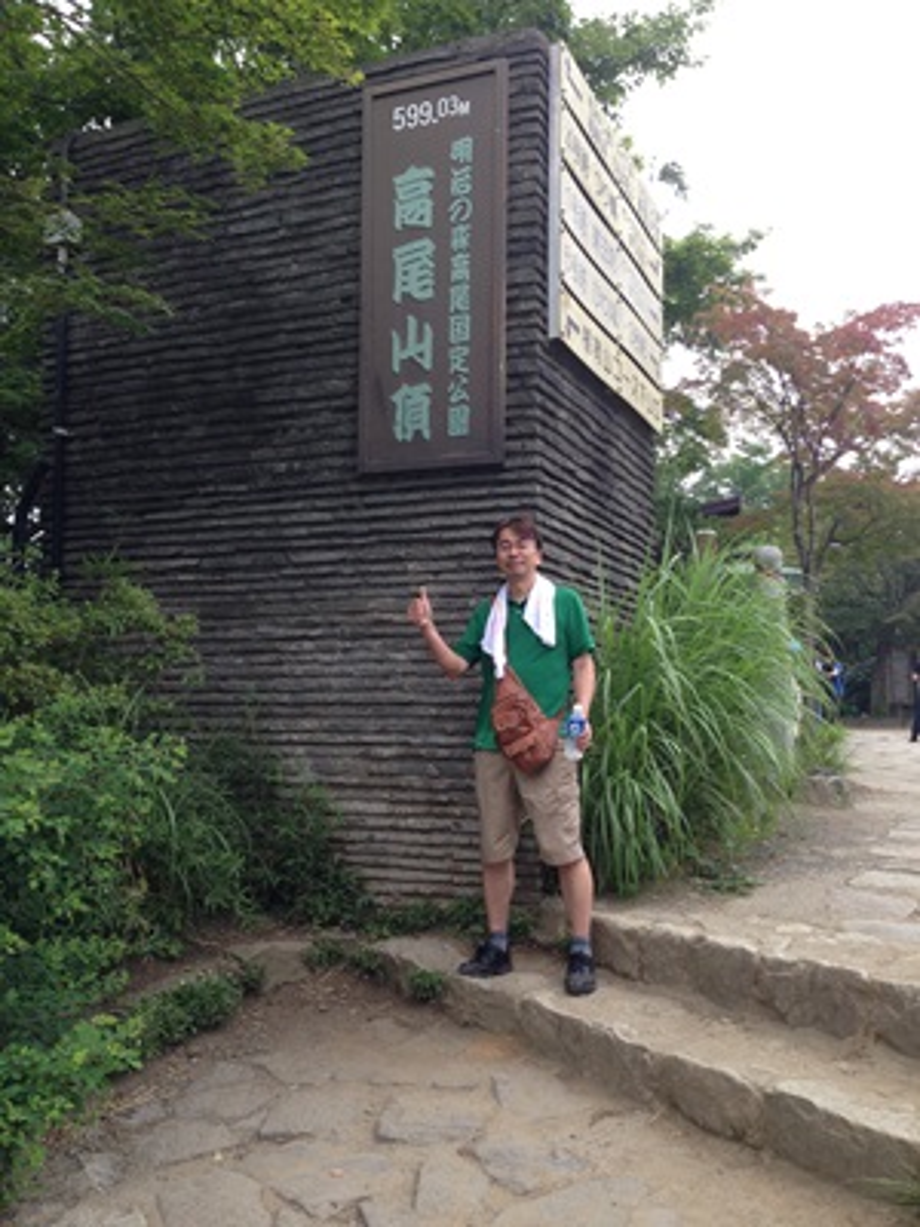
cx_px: 460
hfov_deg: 42.9
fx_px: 1169
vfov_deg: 55.4
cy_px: 614
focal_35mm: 33
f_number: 2.4
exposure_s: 1/253
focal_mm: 4.13
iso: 50
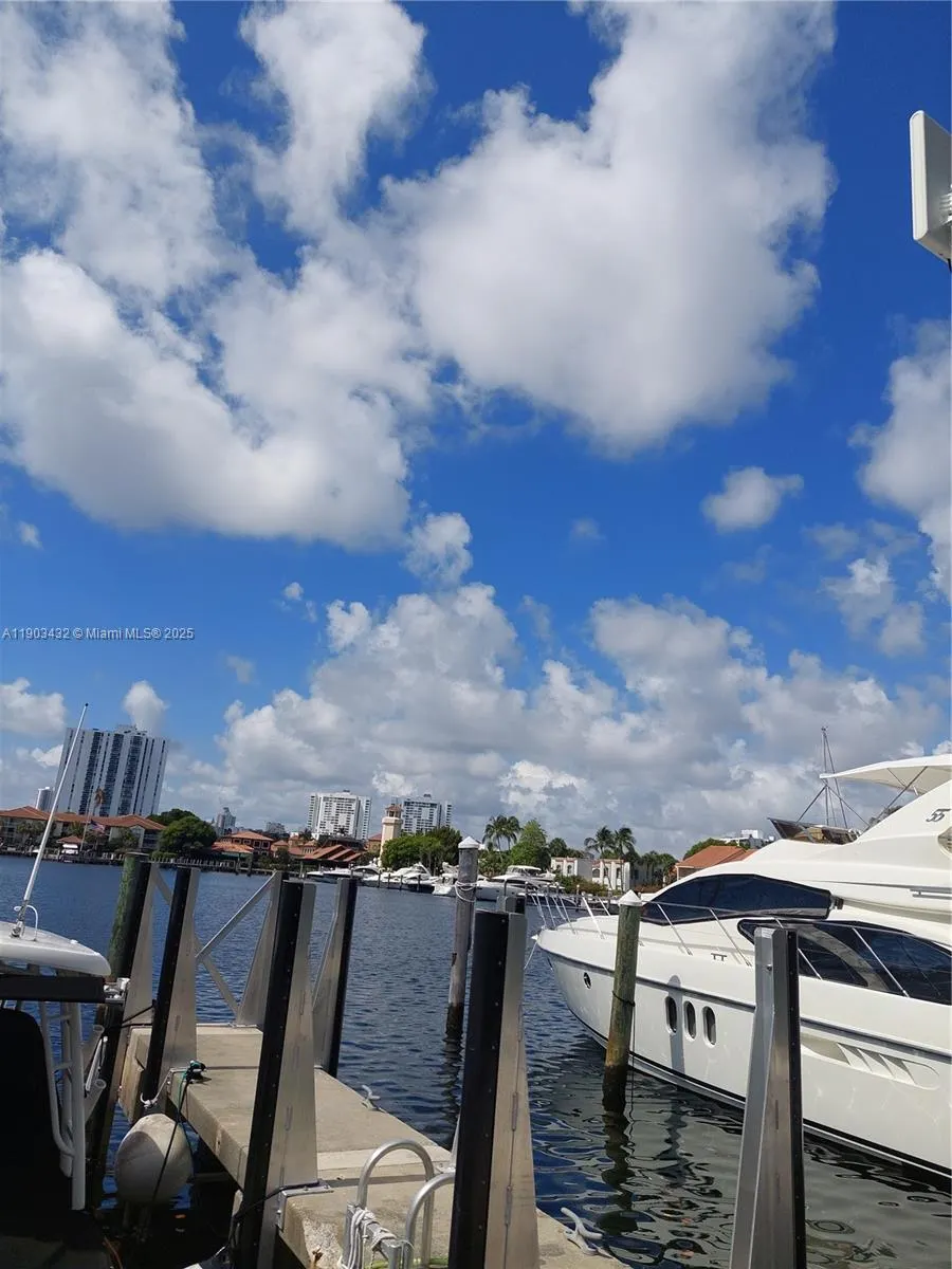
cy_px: 634
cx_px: 476
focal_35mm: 24
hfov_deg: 56.8
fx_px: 880
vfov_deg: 71.6
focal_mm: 5.23
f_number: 1.8
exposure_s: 1/3990
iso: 40
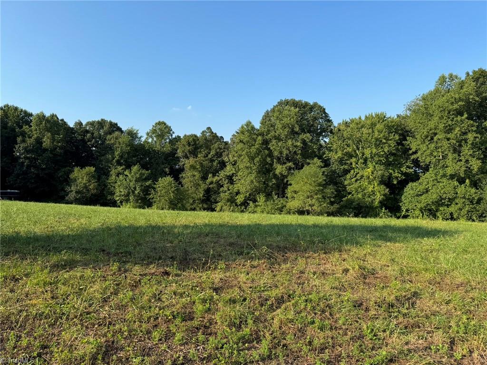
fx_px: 338
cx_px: 244
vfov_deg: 56.8
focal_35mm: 24
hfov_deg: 71.6
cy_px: 182
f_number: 1.78
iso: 80
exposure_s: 1/2331
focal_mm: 6.76
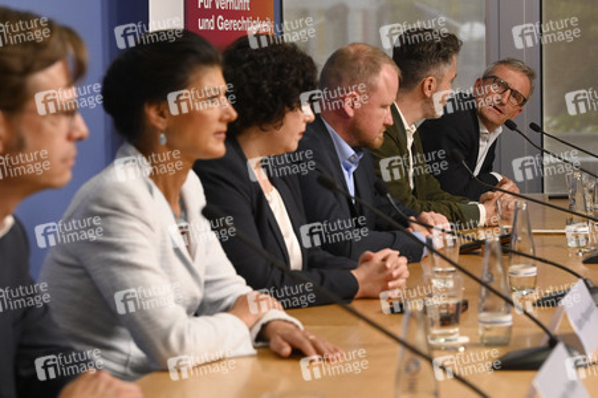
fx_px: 1494
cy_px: 199
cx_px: 299
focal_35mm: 90
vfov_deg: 15.2
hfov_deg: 22.6
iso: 3200
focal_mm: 90
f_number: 6.3
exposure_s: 1/500
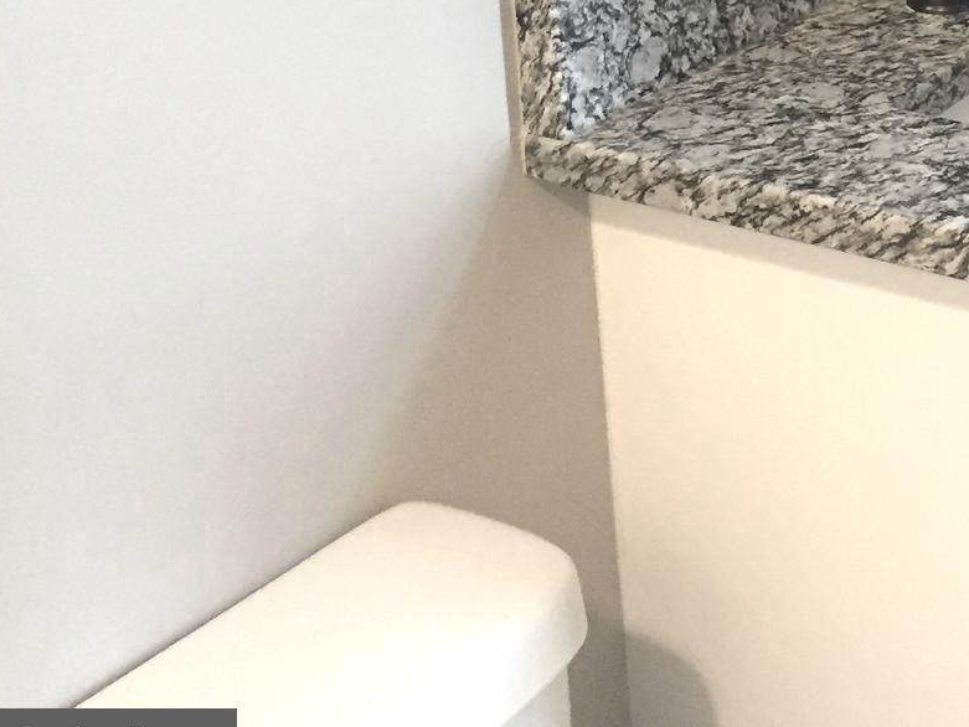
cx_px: 1197
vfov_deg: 18.4
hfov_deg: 23.2
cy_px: -143
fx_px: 2128
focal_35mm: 76
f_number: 2.2
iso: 250
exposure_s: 1/30
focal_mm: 4.15
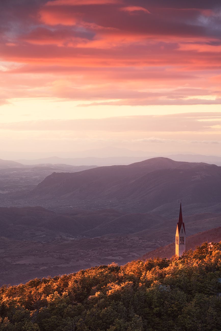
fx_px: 1841
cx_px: 110
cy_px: 166
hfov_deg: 6.9
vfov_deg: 10.3
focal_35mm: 200
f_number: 11
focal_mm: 200
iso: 100
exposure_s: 1/3
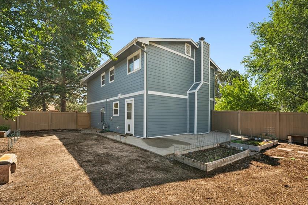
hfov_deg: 92.8
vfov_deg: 70.3
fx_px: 145
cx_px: 173
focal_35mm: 17
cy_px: 112
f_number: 11
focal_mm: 14
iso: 100
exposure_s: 1/25
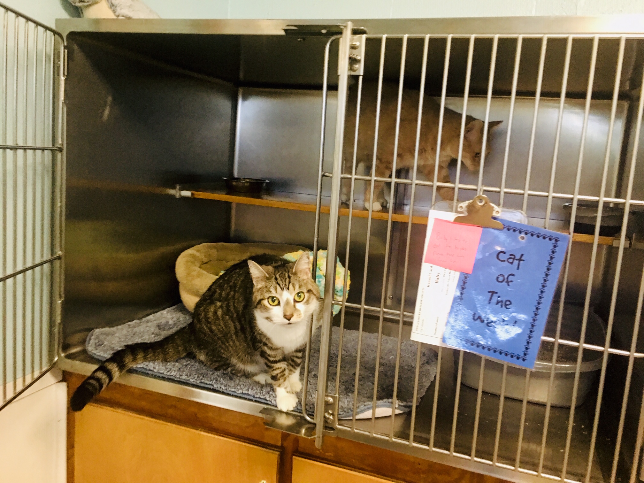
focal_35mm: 29
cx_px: 322
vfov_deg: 48.2
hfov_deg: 61.7
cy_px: 242
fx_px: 540
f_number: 2.2
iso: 80
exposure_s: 1/15
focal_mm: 4.15
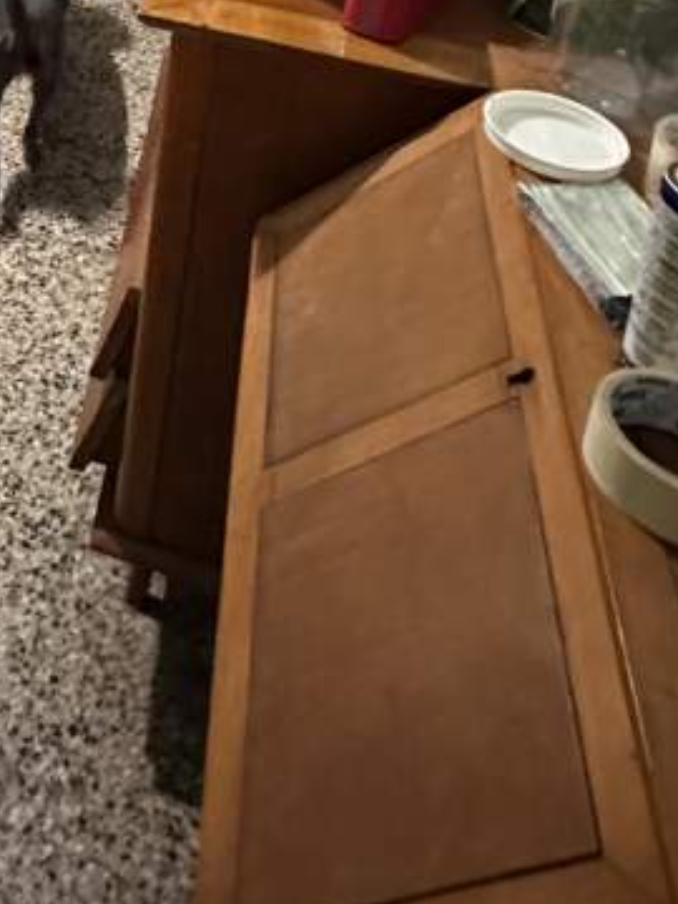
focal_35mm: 47
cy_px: -276
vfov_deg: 31.2
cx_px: -124
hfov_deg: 27.4
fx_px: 1227
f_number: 2.2
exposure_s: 1/34
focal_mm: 2.22
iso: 1000
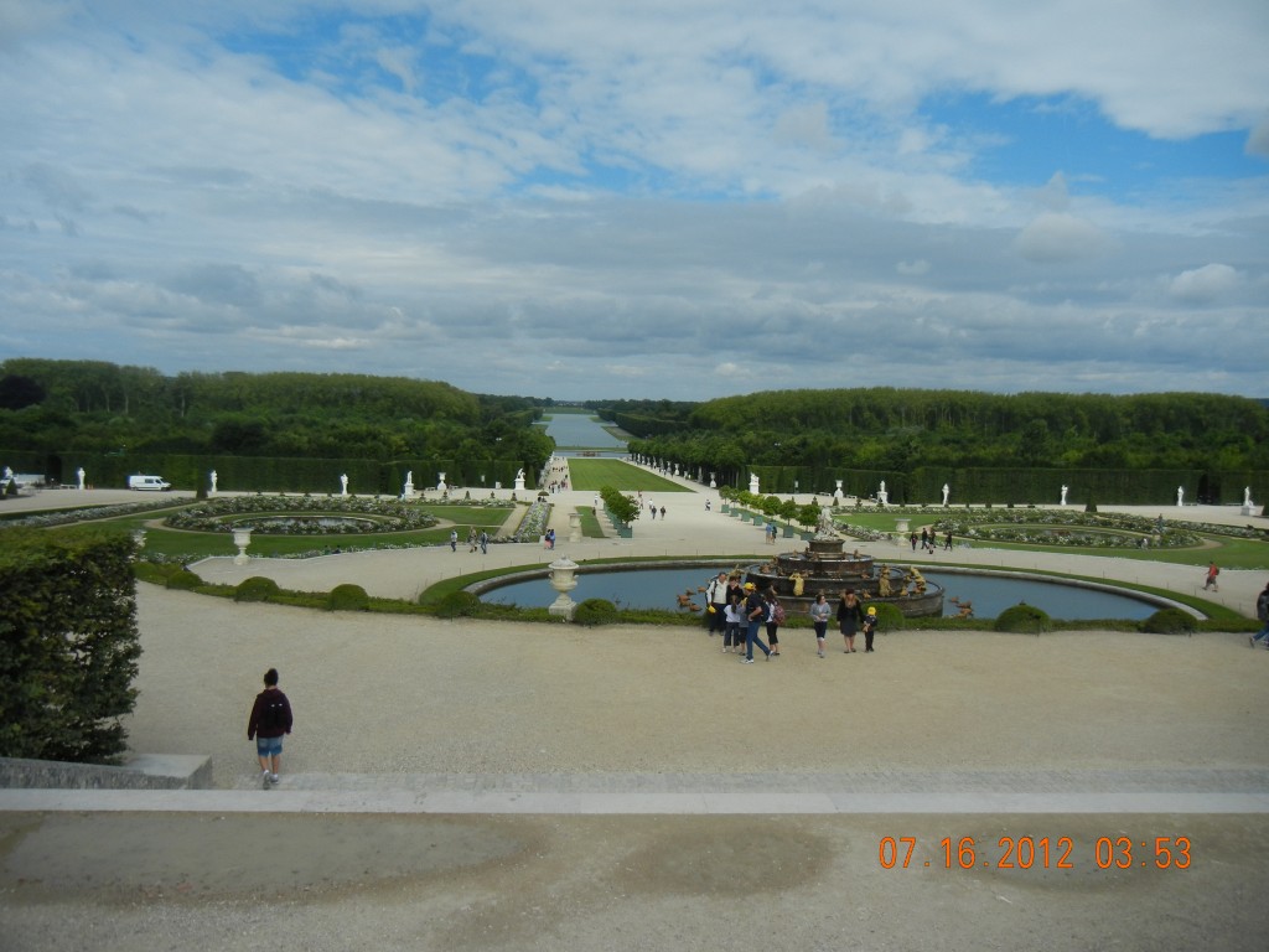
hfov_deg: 60.0
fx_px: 1100
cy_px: 476
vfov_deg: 46.8
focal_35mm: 30
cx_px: 634
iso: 160
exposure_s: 1/700
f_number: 7
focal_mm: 5.4
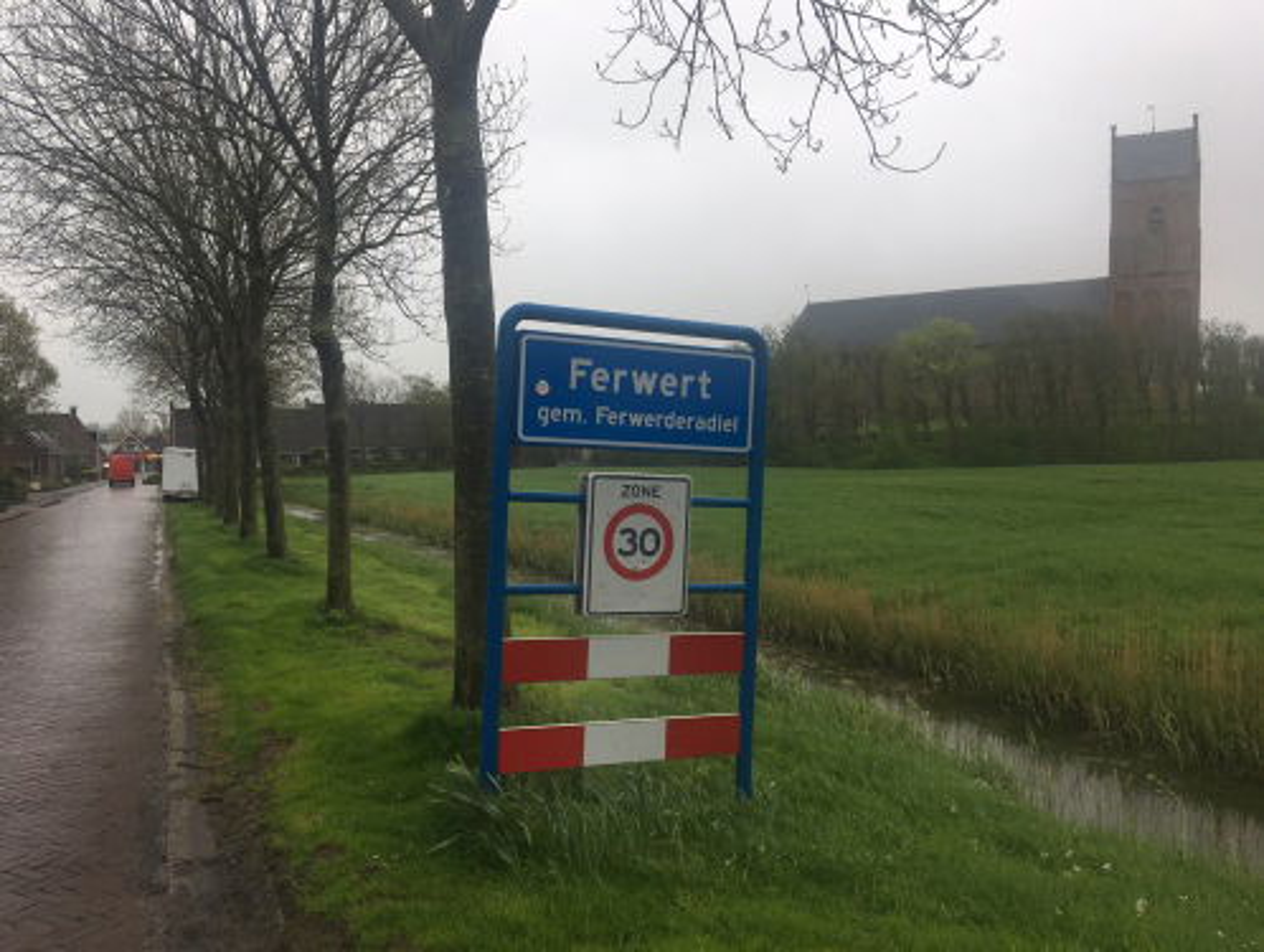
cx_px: 632
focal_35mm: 29
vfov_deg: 48.3
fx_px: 1060
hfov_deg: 61.6
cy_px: 476
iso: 25
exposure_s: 1/541
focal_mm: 4.15
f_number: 2.2
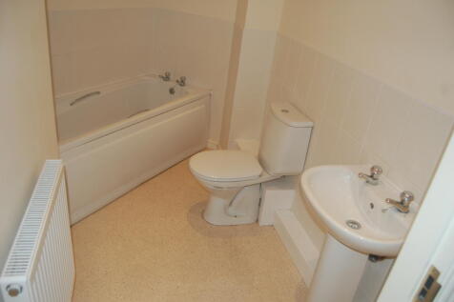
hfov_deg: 67.4
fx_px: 340
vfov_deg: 47.9
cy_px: 151
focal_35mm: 27
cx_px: 227
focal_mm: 18
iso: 400
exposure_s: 1/60
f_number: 3.5
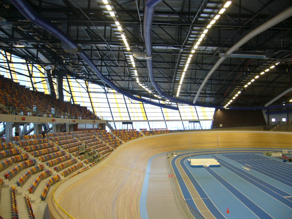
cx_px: 146
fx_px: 295
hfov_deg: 52.6
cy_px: 110
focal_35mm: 35
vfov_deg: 40.7
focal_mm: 5.8
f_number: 2.8
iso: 100
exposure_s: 1/15
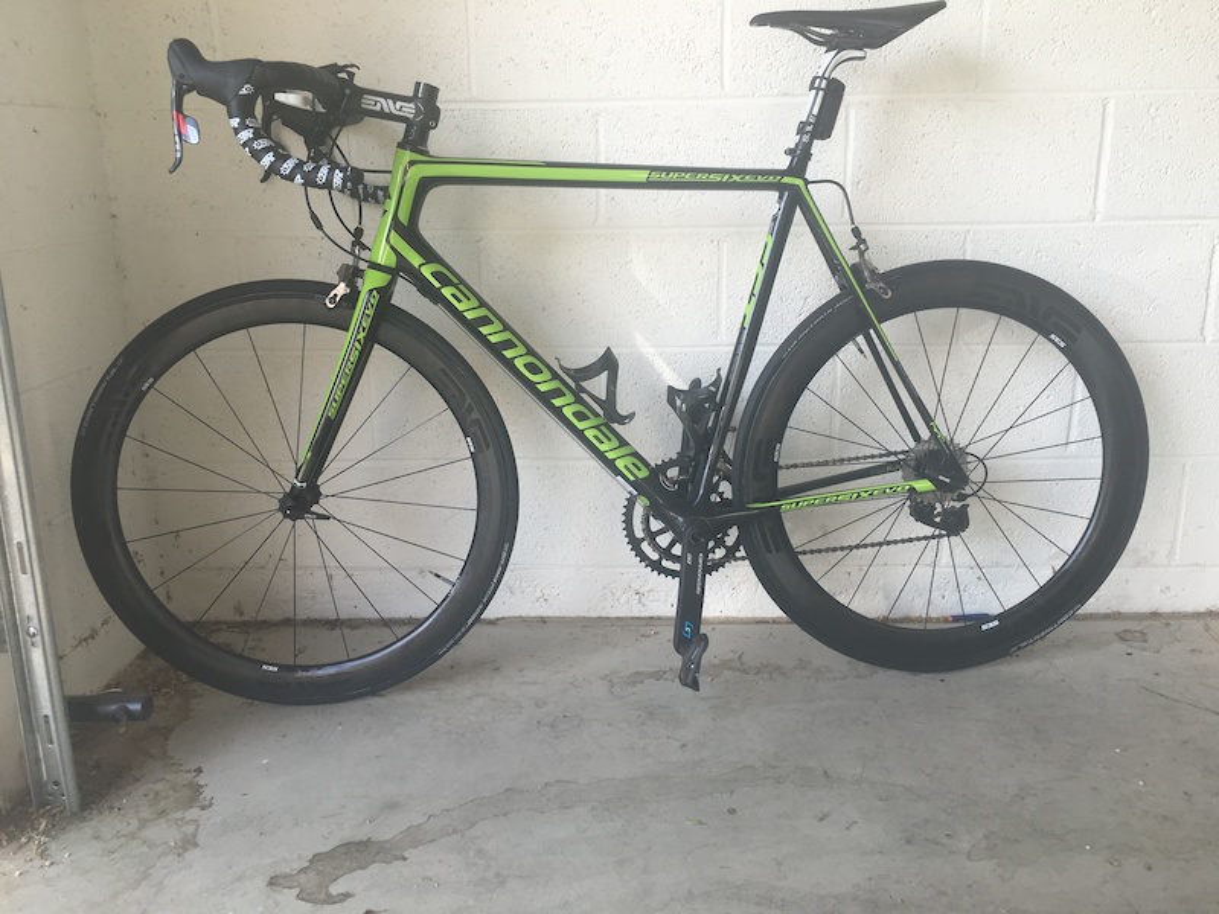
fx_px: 1021
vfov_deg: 48.2
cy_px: 457
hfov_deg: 61.7
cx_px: 610
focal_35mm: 29
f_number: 2.2
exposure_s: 1/120
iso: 32
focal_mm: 4.15
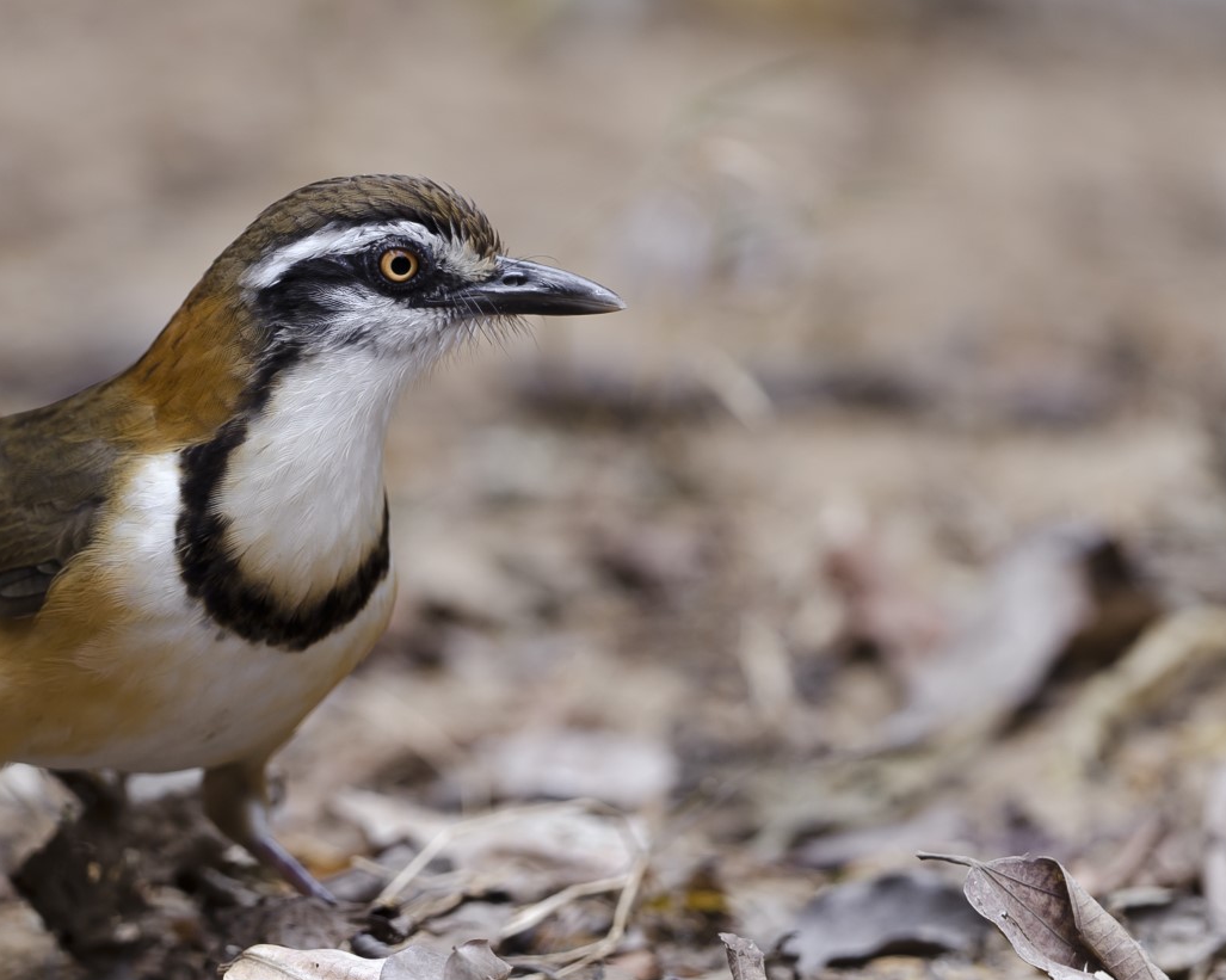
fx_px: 40482
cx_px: 279
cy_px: 510
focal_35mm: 1116
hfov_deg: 1.7
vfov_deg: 1.4
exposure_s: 1/100
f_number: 4
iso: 100
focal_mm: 500
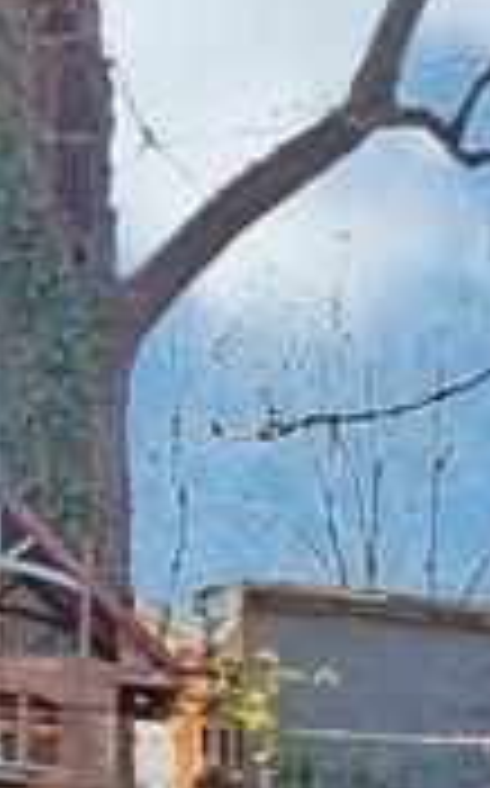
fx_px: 3577
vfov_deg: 11.7
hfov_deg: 5.8
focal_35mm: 167
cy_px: 1353
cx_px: 2365
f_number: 8
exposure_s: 1/400
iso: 200
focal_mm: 14
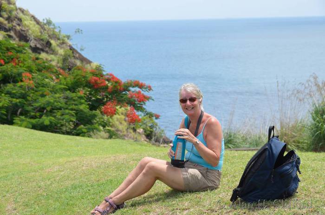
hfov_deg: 24.7
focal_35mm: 82
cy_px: 108
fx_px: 743
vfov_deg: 16.5
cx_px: 162
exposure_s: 1/200
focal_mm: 55
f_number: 7.1
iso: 100
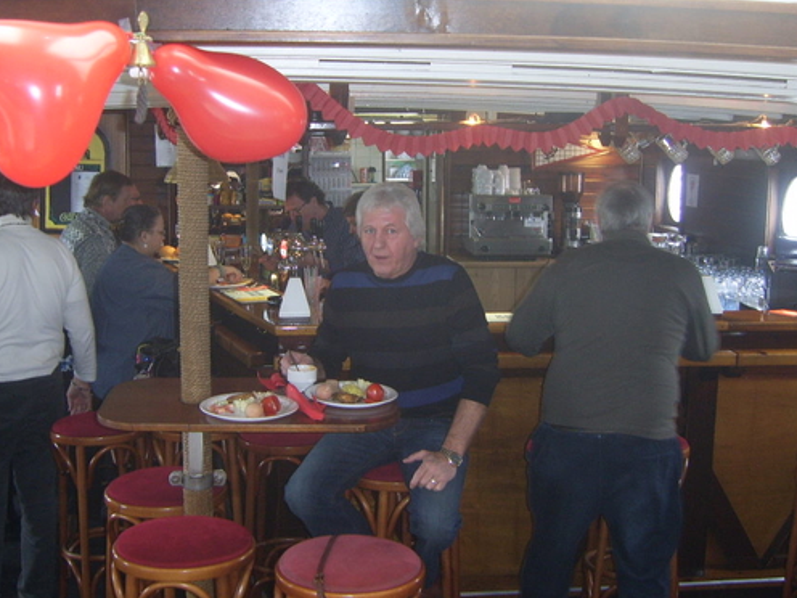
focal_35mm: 46
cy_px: 273
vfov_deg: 31.5
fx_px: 1059
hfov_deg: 41.2
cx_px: 387
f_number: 2.8
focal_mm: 7.8
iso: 100
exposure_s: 1/30
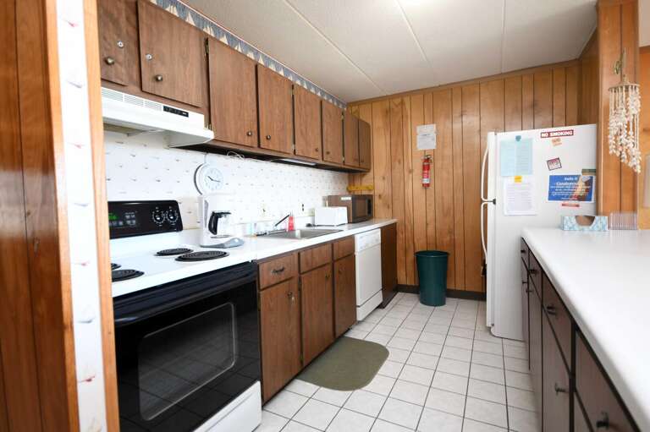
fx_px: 325
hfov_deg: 90.0
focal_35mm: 18
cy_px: 216
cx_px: 325
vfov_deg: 67.3
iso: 250
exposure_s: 1/20
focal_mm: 12
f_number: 4.5
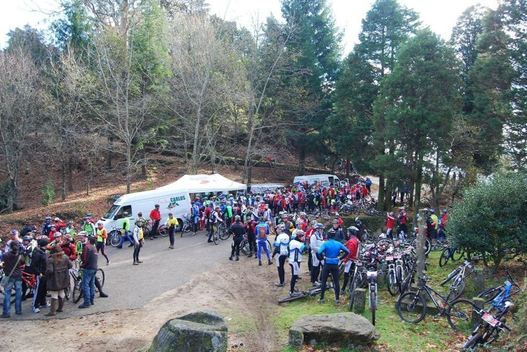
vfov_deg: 48.0
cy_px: 176
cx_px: 264
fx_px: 396
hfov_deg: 67.3
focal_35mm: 27
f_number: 5
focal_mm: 18
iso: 200
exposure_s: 1/100
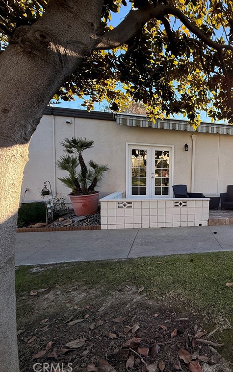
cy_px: 186
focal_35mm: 20
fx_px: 203
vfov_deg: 85.1
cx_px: 220
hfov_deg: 51.0
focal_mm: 2.22
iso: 64
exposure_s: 1/518
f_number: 2.2
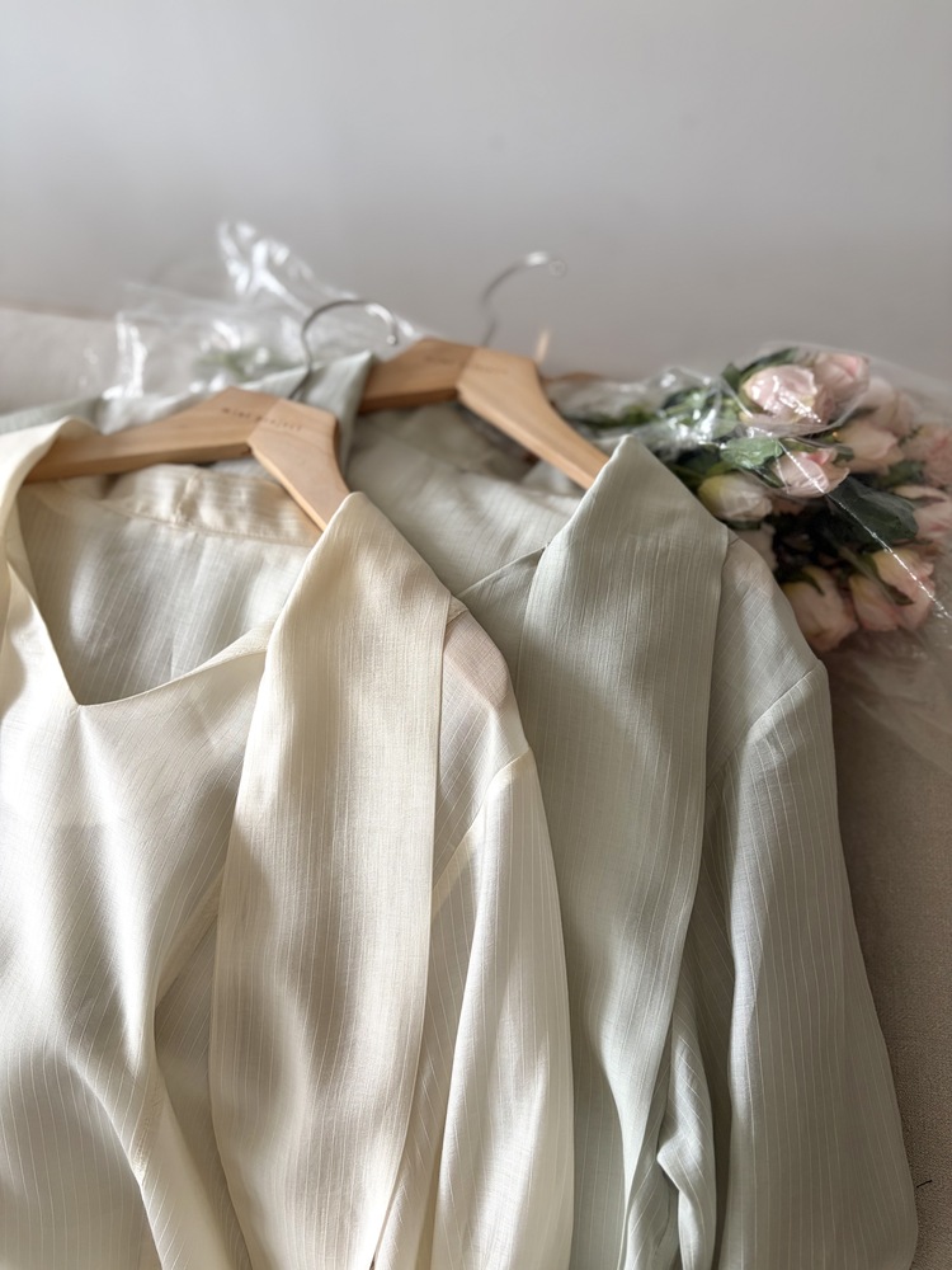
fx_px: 953
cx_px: 476
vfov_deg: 67.3
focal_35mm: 26
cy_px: 635
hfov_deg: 53.1
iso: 125
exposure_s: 1/60
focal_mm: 5.96
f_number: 1.6
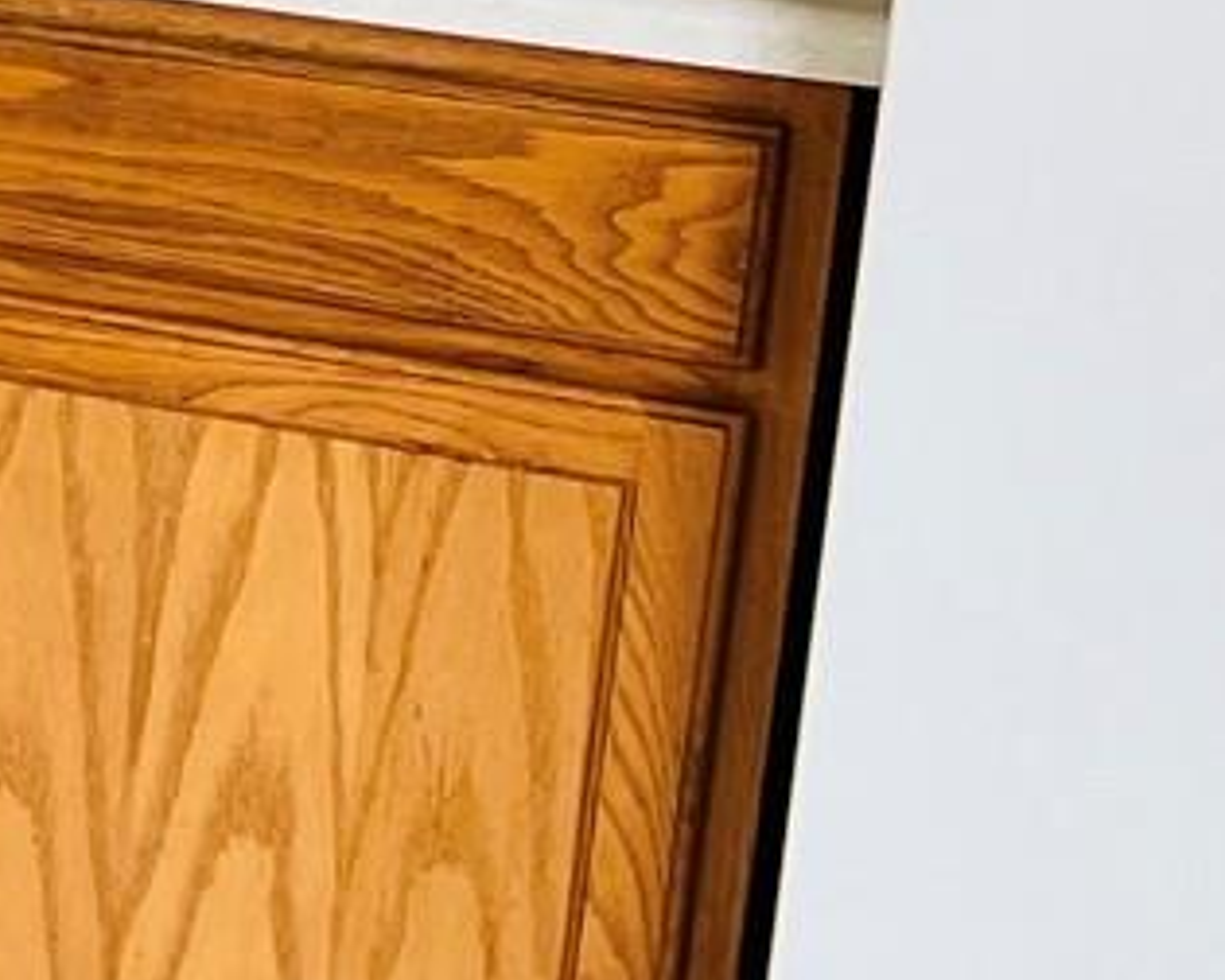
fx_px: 5982
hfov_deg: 9.0
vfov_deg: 9.3
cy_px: -167
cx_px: -2648
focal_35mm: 165
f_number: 1.5
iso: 50
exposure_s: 1/121
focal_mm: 5.7
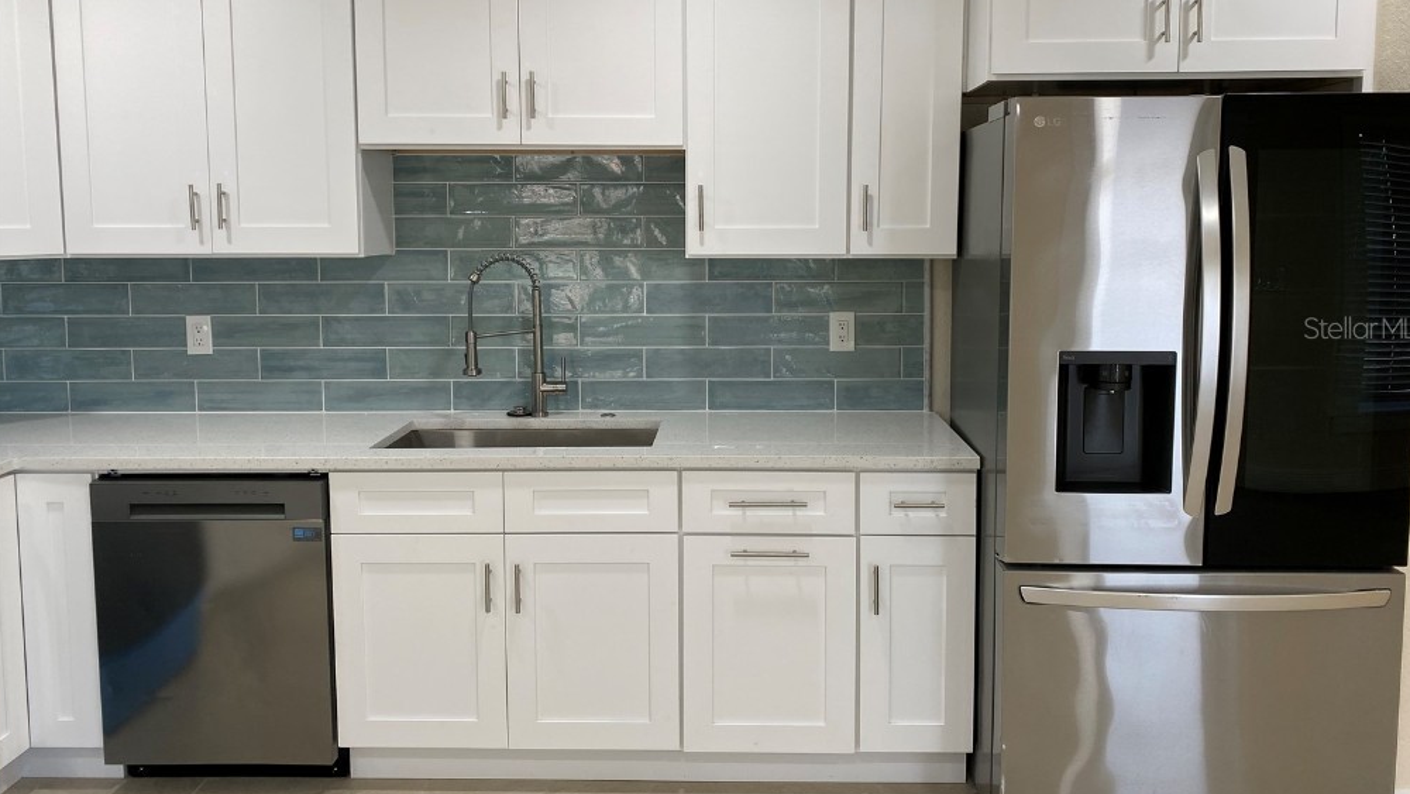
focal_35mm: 29
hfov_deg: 66.1
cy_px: 327
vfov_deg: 40.1
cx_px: 715
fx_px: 1084
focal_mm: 4.25
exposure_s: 1/122
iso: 80
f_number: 1.8
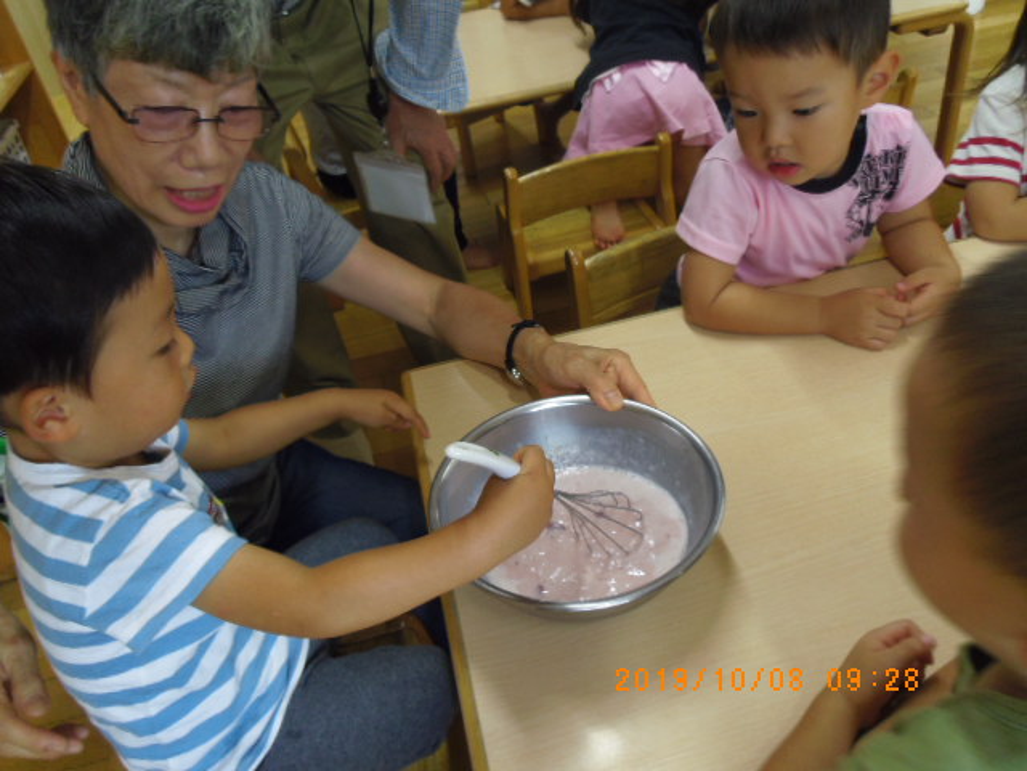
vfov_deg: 49.7
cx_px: 514
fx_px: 831
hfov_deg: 63.4
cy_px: 386
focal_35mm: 28
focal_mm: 5.1
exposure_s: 1/45
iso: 125
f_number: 3.9
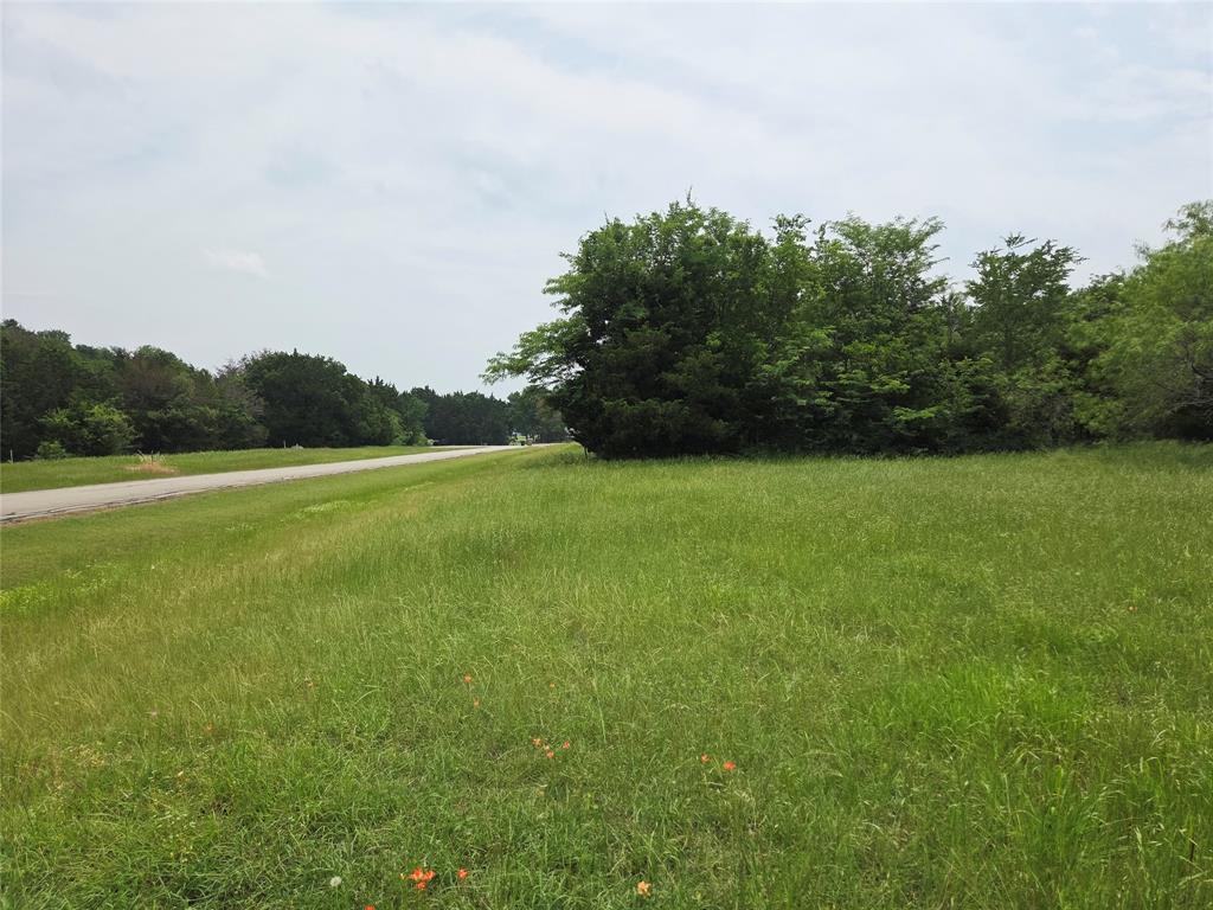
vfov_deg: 58.9
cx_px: 606
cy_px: 455
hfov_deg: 73.9
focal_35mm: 23
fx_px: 806
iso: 80
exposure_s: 1/5862
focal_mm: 5.4
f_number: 1.8
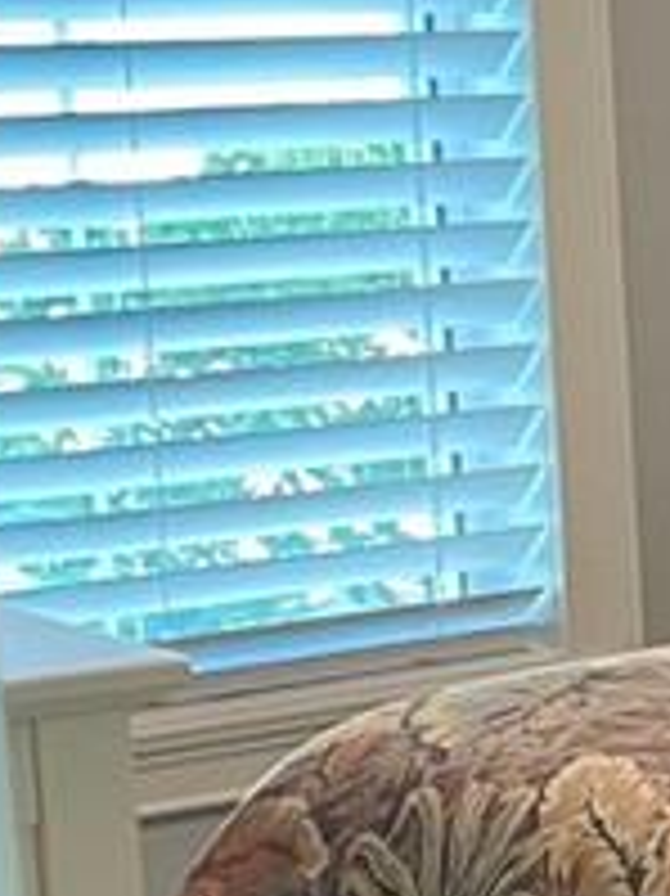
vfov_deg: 12.4
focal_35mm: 157
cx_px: 1596
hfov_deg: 8.6
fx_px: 4056
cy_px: 932
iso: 200
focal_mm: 5.1
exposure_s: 1/60
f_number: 1.6
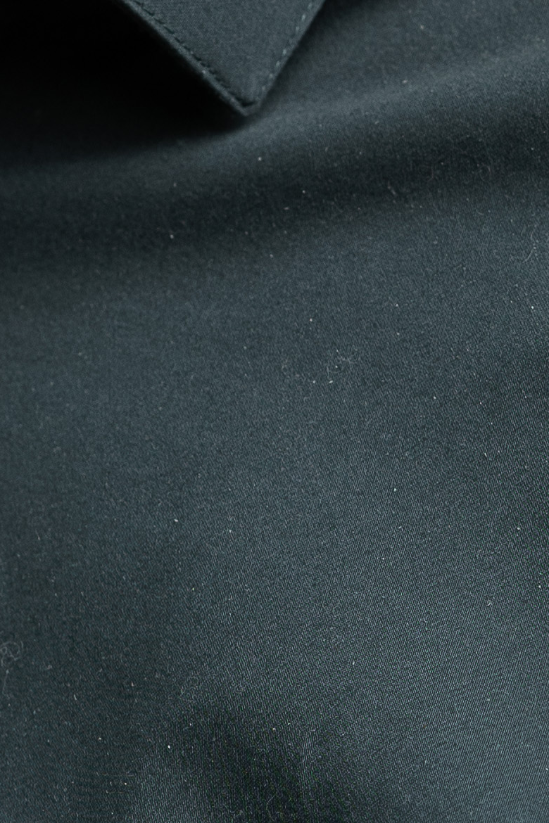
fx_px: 9973
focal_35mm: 436
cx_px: 78
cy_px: -377
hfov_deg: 3.2
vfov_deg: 4.7
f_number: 5
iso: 100
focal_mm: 85
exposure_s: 1/200
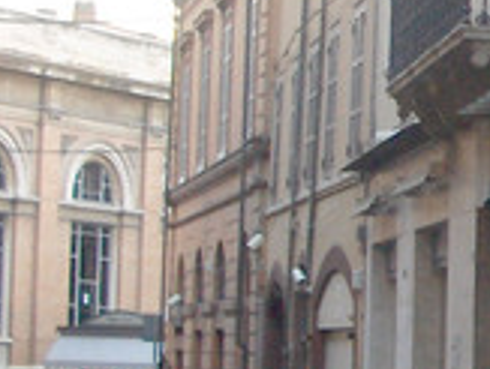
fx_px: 2639
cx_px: 658
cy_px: 162
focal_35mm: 186
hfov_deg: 10.4
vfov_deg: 8.0
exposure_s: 1/22.4
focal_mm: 6.4
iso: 200
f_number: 2.7
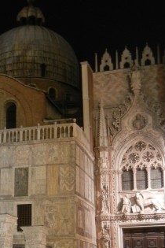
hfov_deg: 17.8
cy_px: 189
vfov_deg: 26.3
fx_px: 522
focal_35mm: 76
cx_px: 36
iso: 391
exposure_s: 1
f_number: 3.5
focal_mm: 5.4
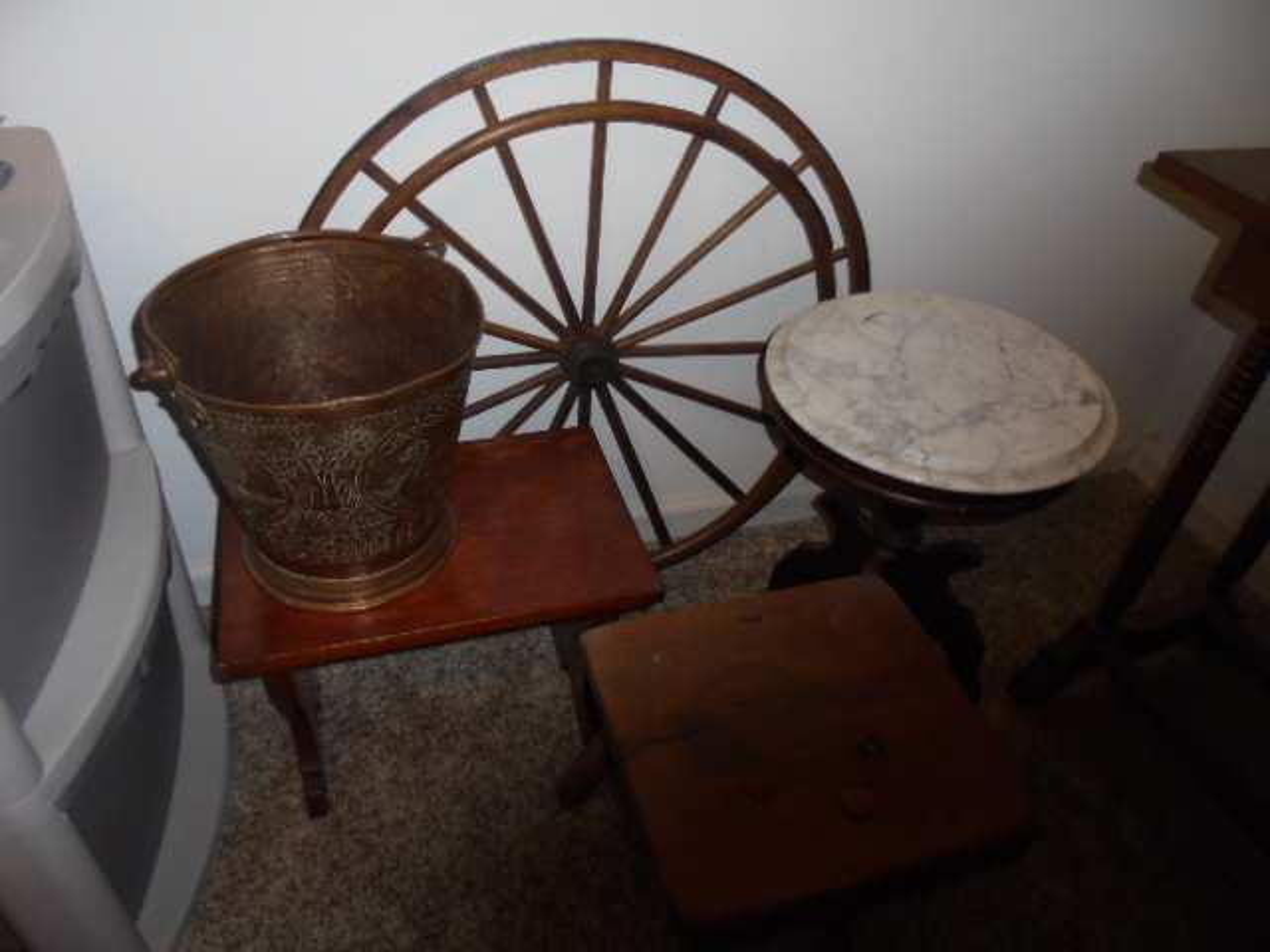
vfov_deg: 53.1
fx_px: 954
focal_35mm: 26
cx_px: 635
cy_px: 476
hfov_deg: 67.3
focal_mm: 4.6
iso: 200
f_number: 3.5
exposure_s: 1/30
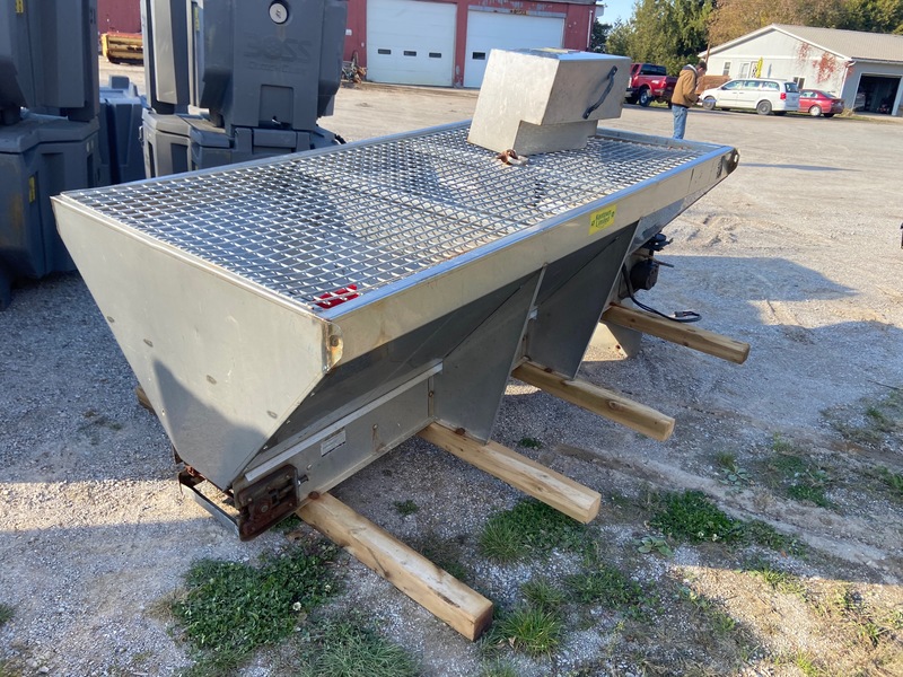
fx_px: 678
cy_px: 338
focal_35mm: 26
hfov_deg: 67.3
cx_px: 452
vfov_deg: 53.1
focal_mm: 4.25
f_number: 1.8
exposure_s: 1/487
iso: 32
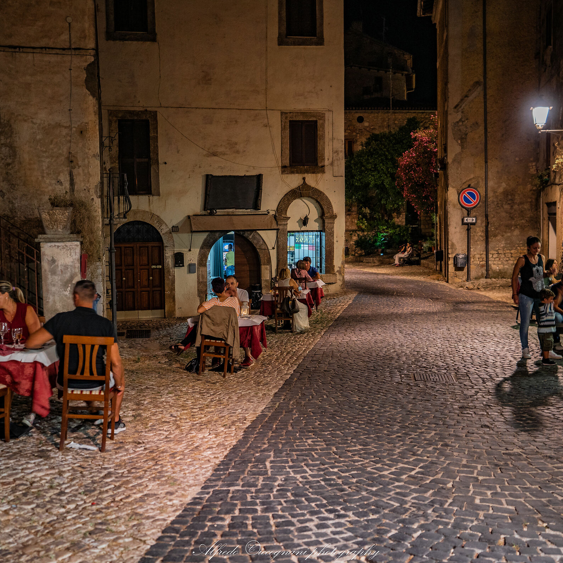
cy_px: 283
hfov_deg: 37.5
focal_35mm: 45
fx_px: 828
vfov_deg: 37.6
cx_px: 264
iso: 800
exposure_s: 1/13
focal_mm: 35
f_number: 2.8
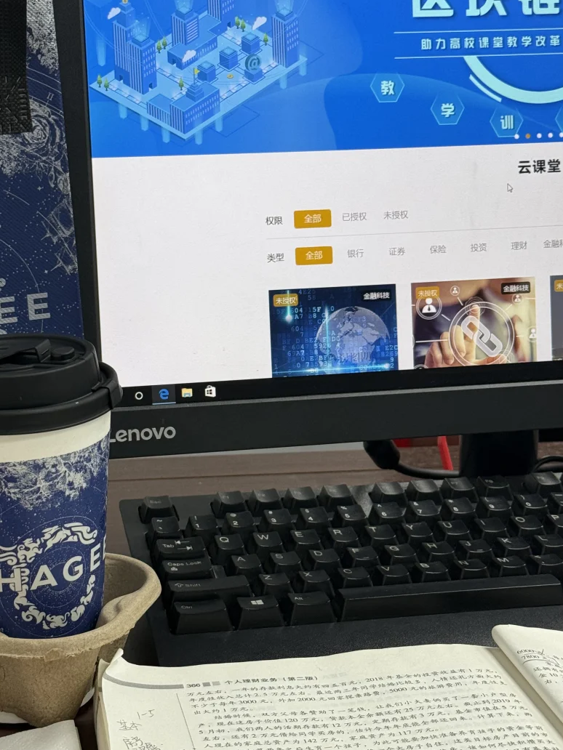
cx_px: 207
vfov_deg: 29.0
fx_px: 1453
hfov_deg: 21.9
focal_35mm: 67
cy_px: 360
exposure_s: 1/50
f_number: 1.78
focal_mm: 6.76
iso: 100
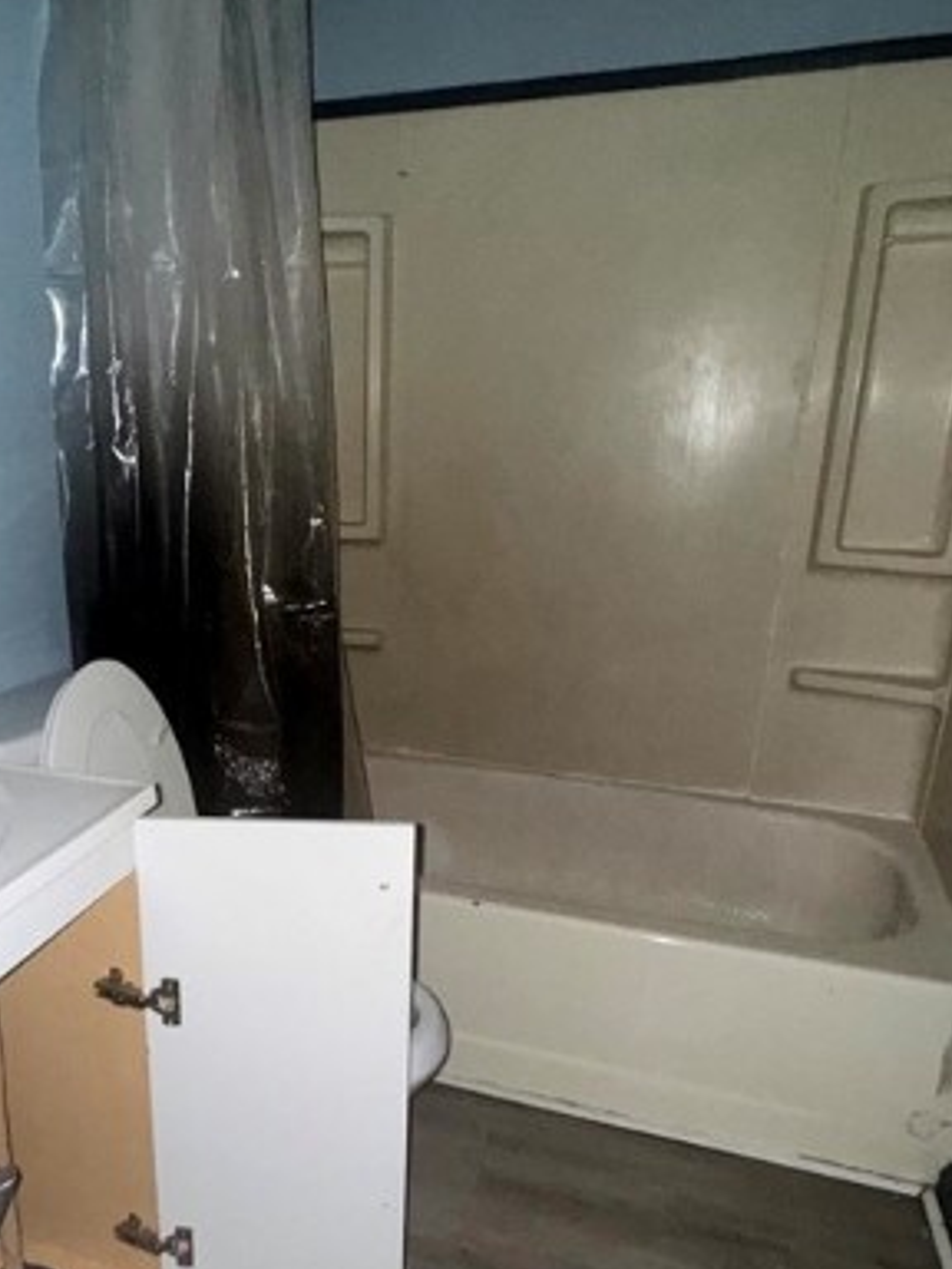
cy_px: 711
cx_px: 316
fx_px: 1027
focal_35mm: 28
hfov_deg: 48.9
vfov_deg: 63.2
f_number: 2.2
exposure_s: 1/28
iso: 160
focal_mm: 2.22
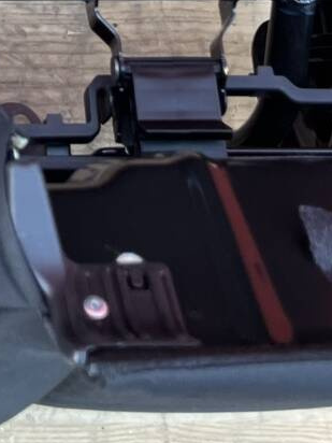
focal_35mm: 101
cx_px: -139
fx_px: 1292
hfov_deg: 13.9
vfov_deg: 16.3
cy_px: -362
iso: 50
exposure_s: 1/121
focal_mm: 5.1
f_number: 1.6
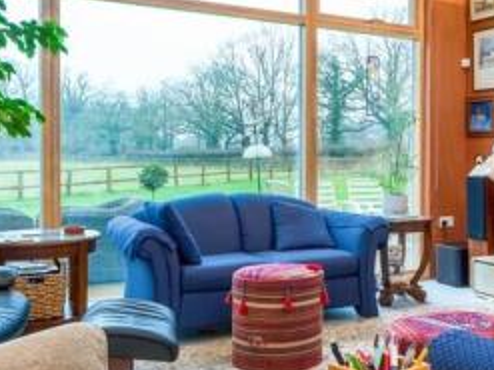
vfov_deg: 31.4
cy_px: 143
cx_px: 392
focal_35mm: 46
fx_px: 656
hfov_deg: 39.7
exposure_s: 1/4
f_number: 7.1
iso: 160
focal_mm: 12.3
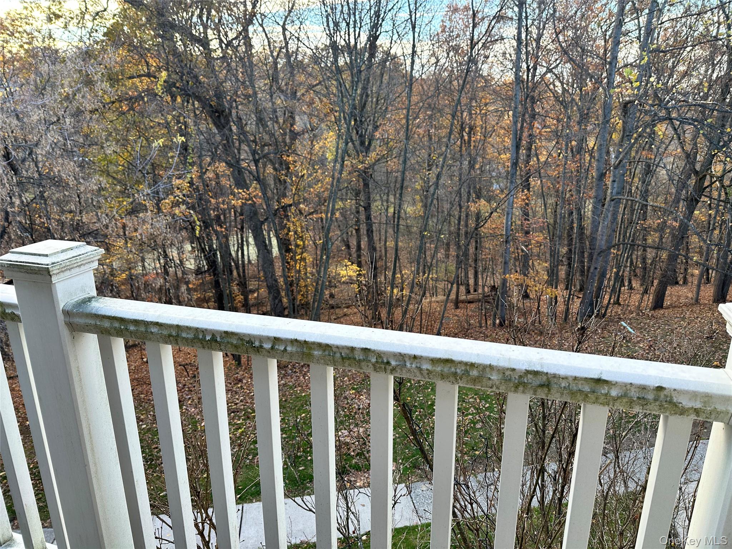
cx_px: 366
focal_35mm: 24
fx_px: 508
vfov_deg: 56.8
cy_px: 274
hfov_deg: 71.6
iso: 80
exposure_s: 1/268
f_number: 1.78
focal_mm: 6.86
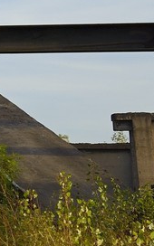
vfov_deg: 9.6
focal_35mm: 216
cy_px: -24
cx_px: -535
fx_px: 1450
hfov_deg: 5.2
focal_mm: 36
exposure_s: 1/250
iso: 200
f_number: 8
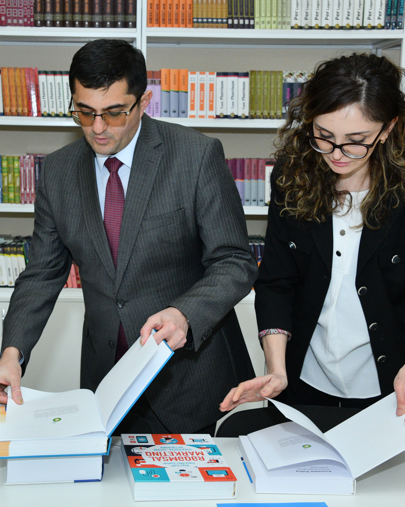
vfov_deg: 31.0
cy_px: 256
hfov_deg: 24.8
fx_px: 914
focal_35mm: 61
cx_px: 114
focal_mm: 42
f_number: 10
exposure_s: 1/250
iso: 1250
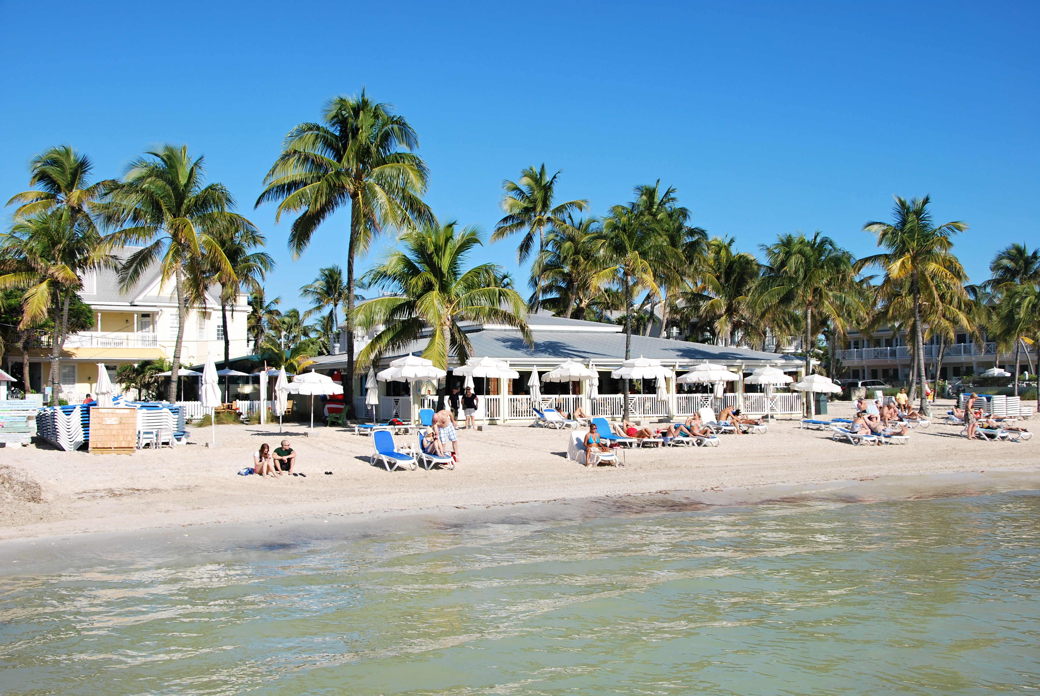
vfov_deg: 35.6
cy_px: 348
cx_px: 520
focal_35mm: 38
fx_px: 1085
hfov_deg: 51.2
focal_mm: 25
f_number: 9
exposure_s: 1/320
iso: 100
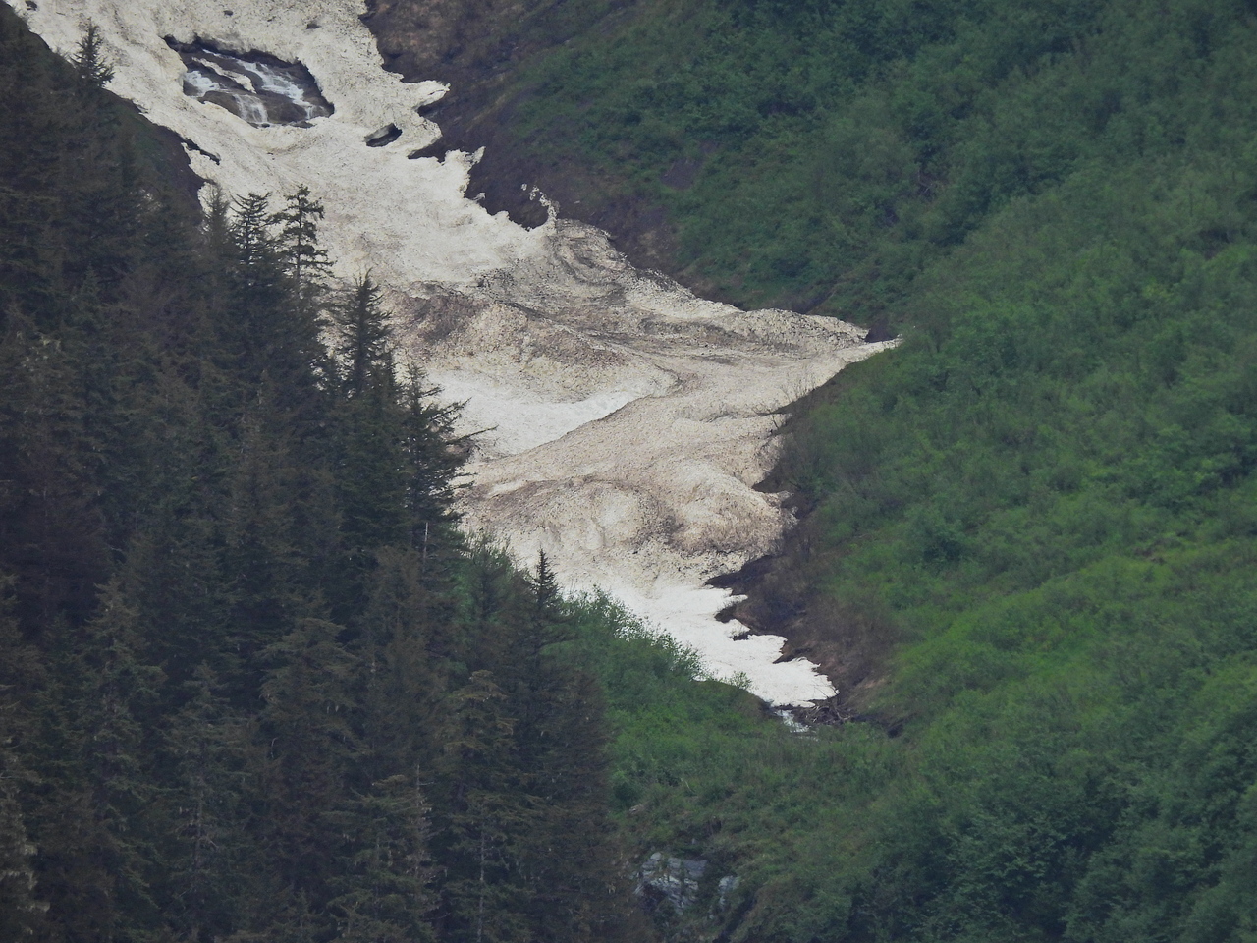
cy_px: 472
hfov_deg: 1.8
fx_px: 39944
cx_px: 628
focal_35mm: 1100
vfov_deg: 1.4
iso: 200
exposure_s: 1/500
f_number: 5.6
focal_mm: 196
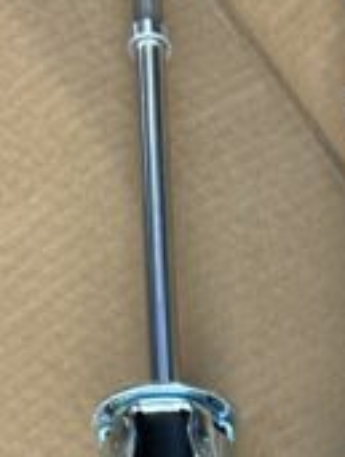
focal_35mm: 112
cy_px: 869
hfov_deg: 13.0
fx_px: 1483
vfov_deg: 14.9
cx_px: 396
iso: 80
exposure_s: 1/121
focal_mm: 6.86
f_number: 1.78
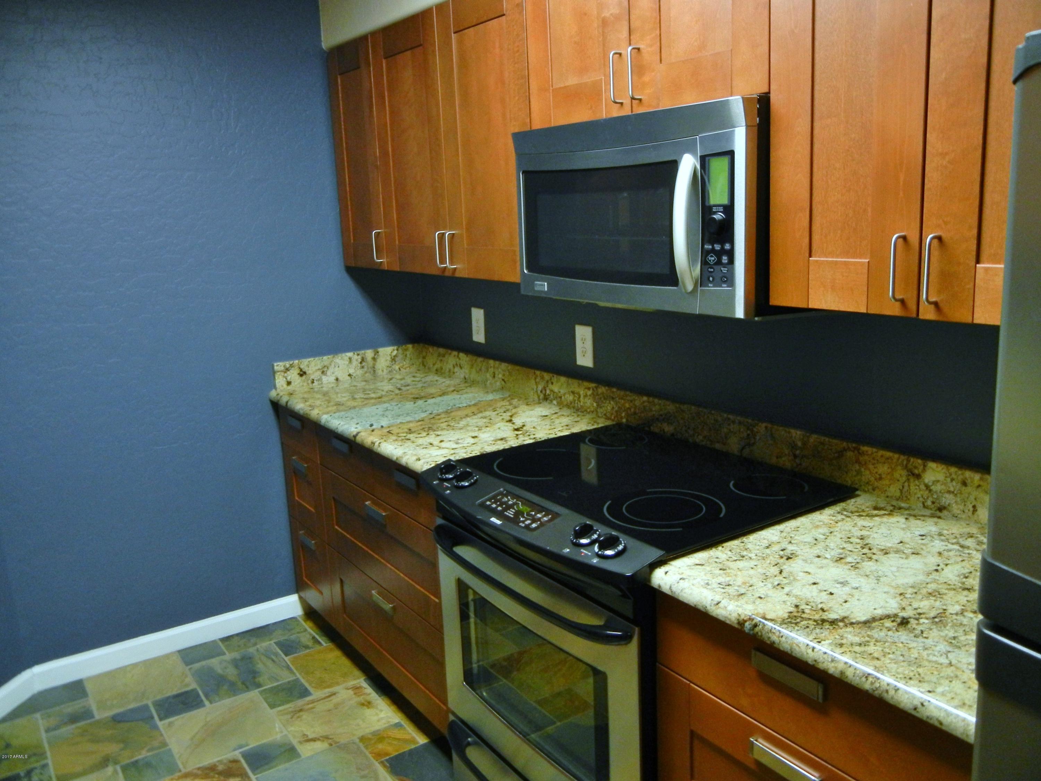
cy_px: 390
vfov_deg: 46.8
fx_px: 902
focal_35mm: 30
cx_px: 520
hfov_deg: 60.0
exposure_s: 1/14.4
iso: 400
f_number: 3.5
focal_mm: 5.4
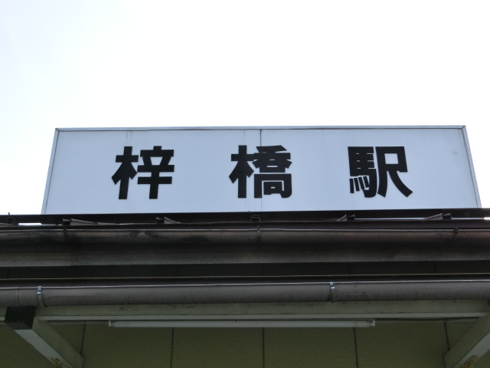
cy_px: 184
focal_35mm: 45
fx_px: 637
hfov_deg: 42.1
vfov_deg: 32.2
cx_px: 245
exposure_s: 1/320
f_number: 4.4
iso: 80
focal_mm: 8
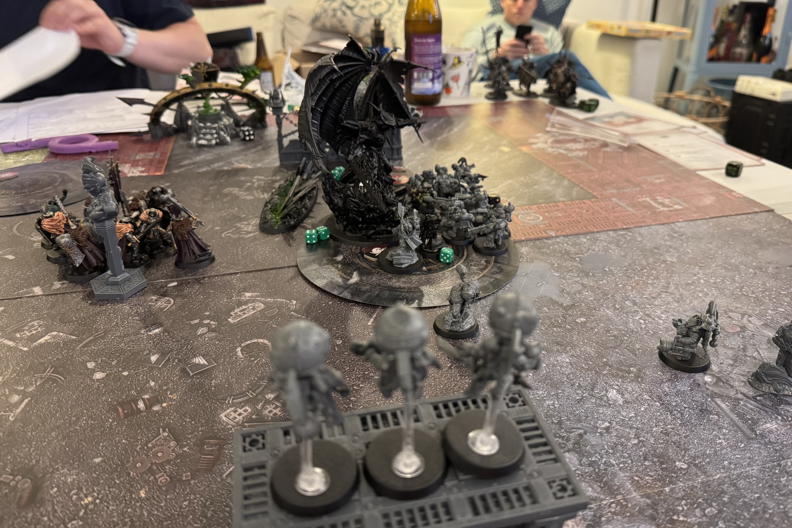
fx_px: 594
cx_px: 413
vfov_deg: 47.8
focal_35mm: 27
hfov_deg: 67.4
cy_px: 237
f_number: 1.78
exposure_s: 1/50
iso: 640
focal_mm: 6.76
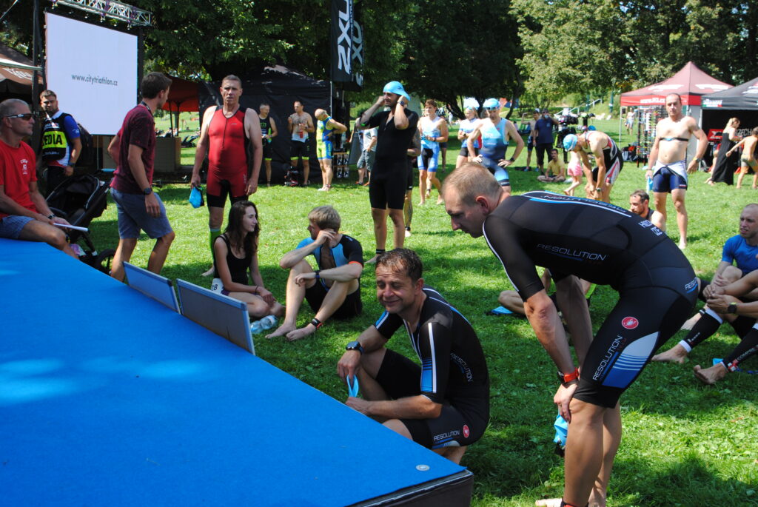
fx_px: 759
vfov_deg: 37.0
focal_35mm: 36
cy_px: 254
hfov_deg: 53.1
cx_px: 379
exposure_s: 1/125
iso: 110
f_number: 5.6
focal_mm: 24
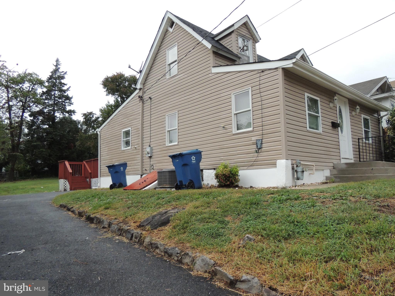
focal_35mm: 24
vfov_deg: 56.8
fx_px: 274
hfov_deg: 71.6
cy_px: 148
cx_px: 198
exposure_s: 1/1250
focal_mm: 4.3
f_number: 3
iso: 400
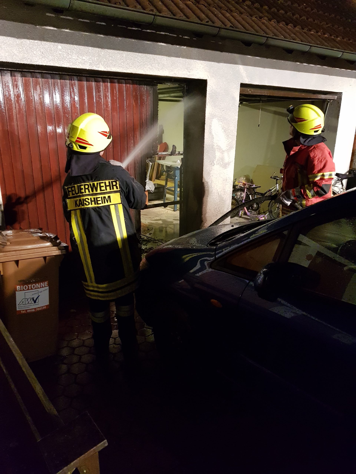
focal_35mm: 26
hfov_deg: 53.1
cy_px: 237
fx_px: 357
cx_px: 178
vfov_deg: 67.3
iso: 640
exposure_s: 1/50
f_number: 1.7
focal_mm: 4.2
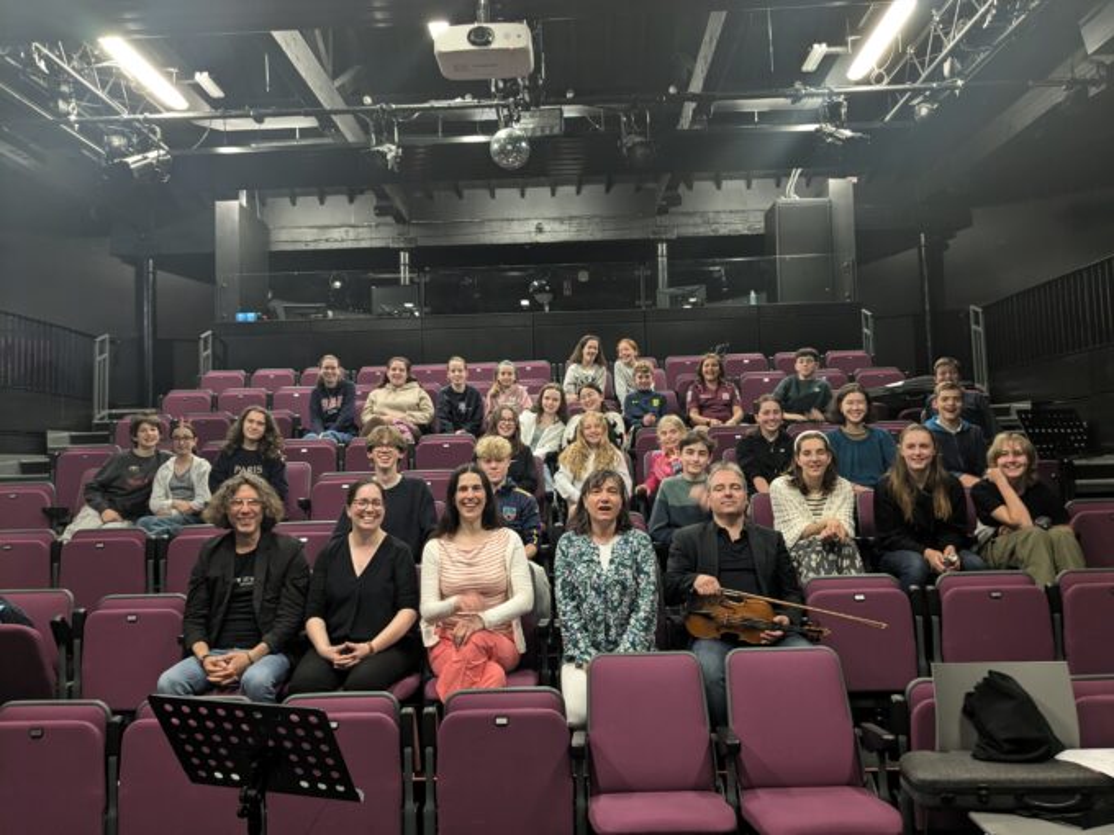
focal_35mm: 27
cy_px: 418
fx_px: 869
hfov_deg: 65.3
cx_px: 557
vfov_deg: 51.4
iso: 207
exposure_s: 1/25
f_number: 1.73
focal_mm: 4.38
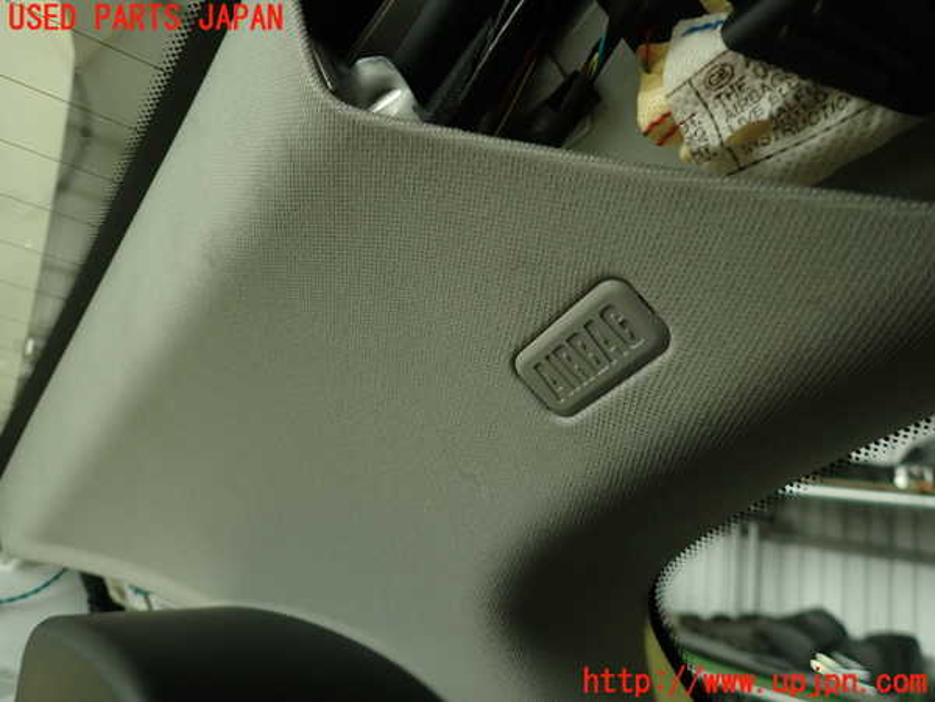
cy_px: 351
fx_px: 675
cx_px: 468
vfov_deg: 54.9
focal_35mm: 25
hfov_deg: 69.4
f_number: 2
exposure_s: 1/50
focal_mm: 4.5
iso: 200
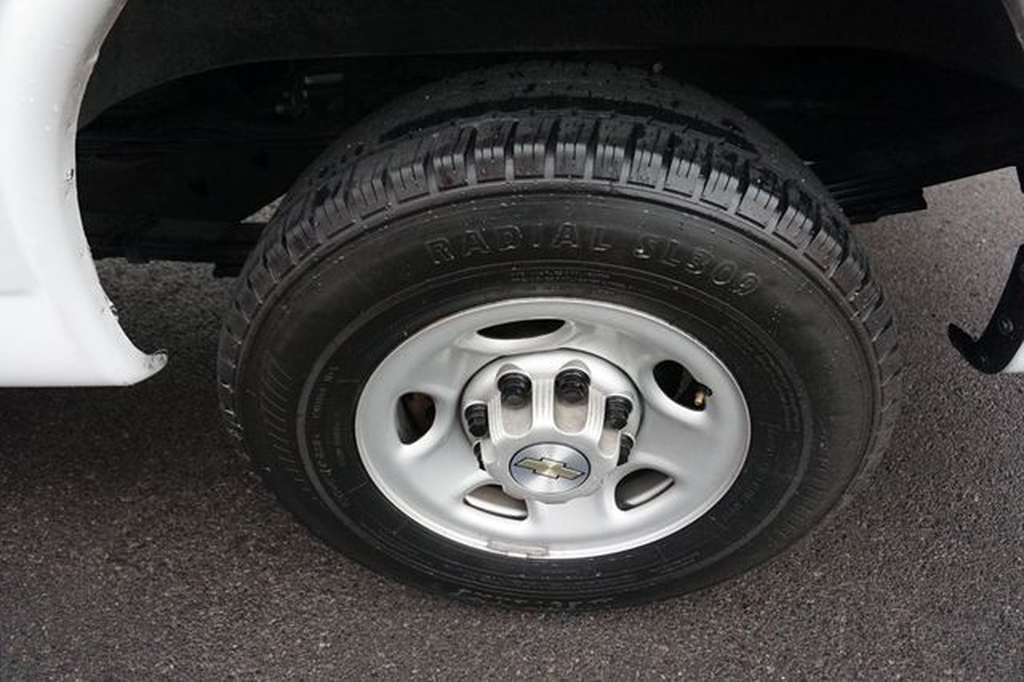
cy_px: 341
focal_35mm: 24
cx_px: 512
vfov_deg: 53.1
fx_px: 682
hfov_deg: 73.8
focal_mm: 16
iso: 1600
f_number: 3.5
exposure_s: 1/160
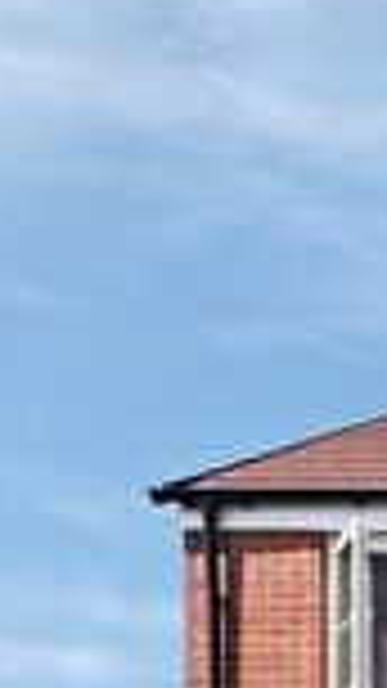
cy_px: 1153
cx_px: 981
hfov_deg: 12.6
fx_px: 1278
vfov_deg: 22.1
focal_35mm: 70
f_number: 2.2
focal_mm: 2.22
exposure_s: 1/3906
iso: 50
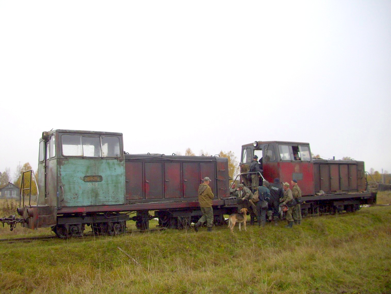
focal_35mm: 34
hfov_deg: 54.0
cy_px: 147
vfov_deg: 41.8
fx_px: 384
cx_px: 196
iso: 80
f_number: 2.9
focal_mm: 5.7
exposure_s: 1/200
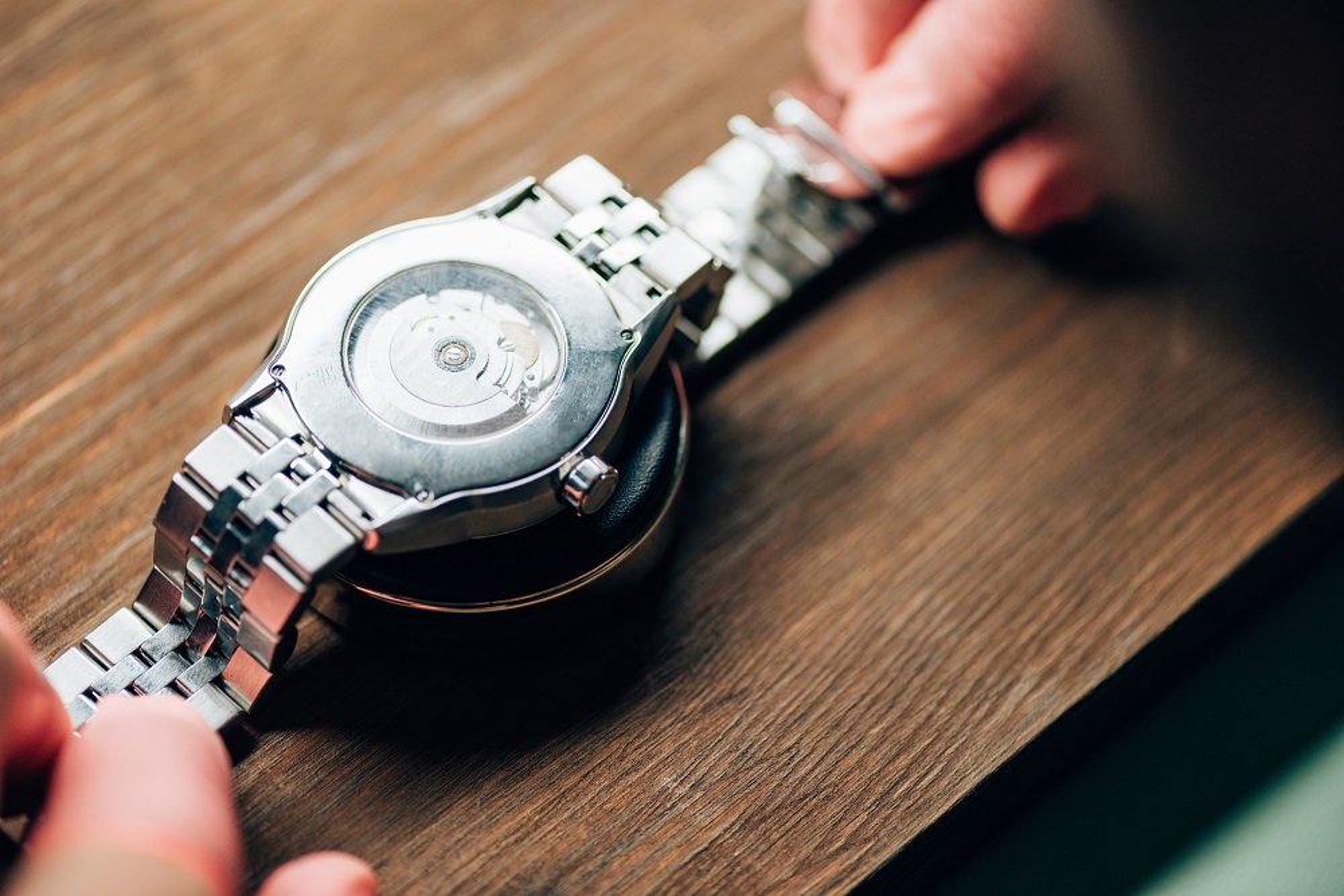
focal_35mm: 105
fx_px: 3920
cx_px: 672
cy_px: 448
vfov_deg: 13.0
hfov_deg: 19.5
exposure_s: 1/320
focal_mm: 105
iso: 400
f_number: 3.5
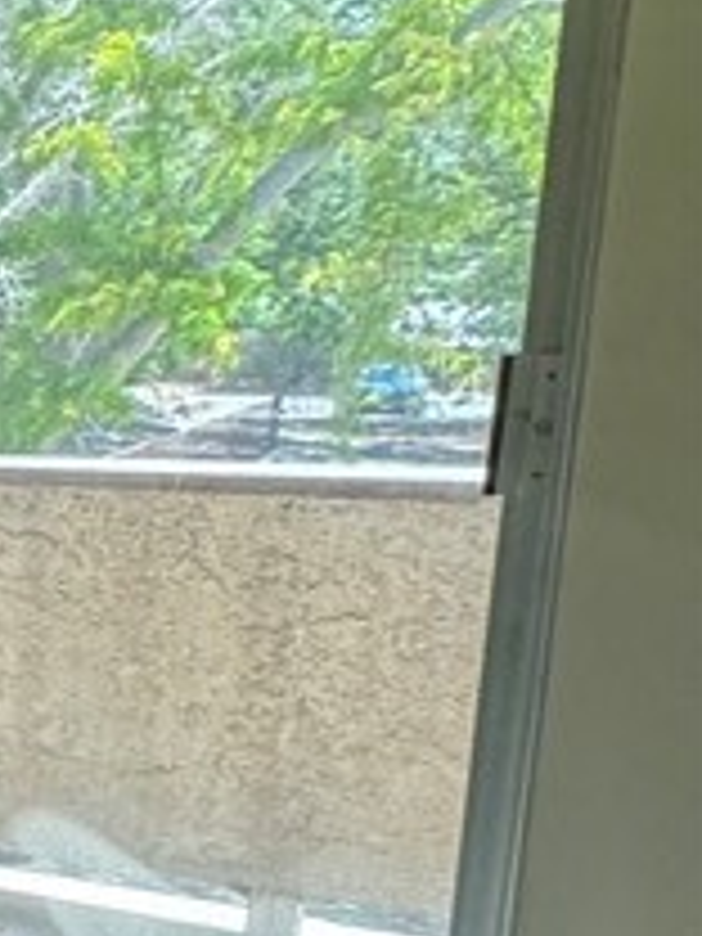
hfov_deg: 14.1
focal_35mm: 69
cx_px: -1017
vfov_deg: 27.9
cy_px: 675
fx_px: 1866
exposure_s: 1/60
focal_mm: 2.22
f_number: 2.2
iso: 200
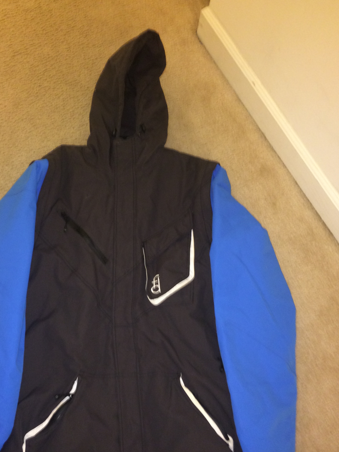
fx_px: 483
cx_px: 132
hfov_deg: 38.5
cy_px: 271
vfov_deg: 49.8
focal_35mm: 37
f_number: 2.2
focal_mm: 4.12
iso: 160
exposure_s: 1/16
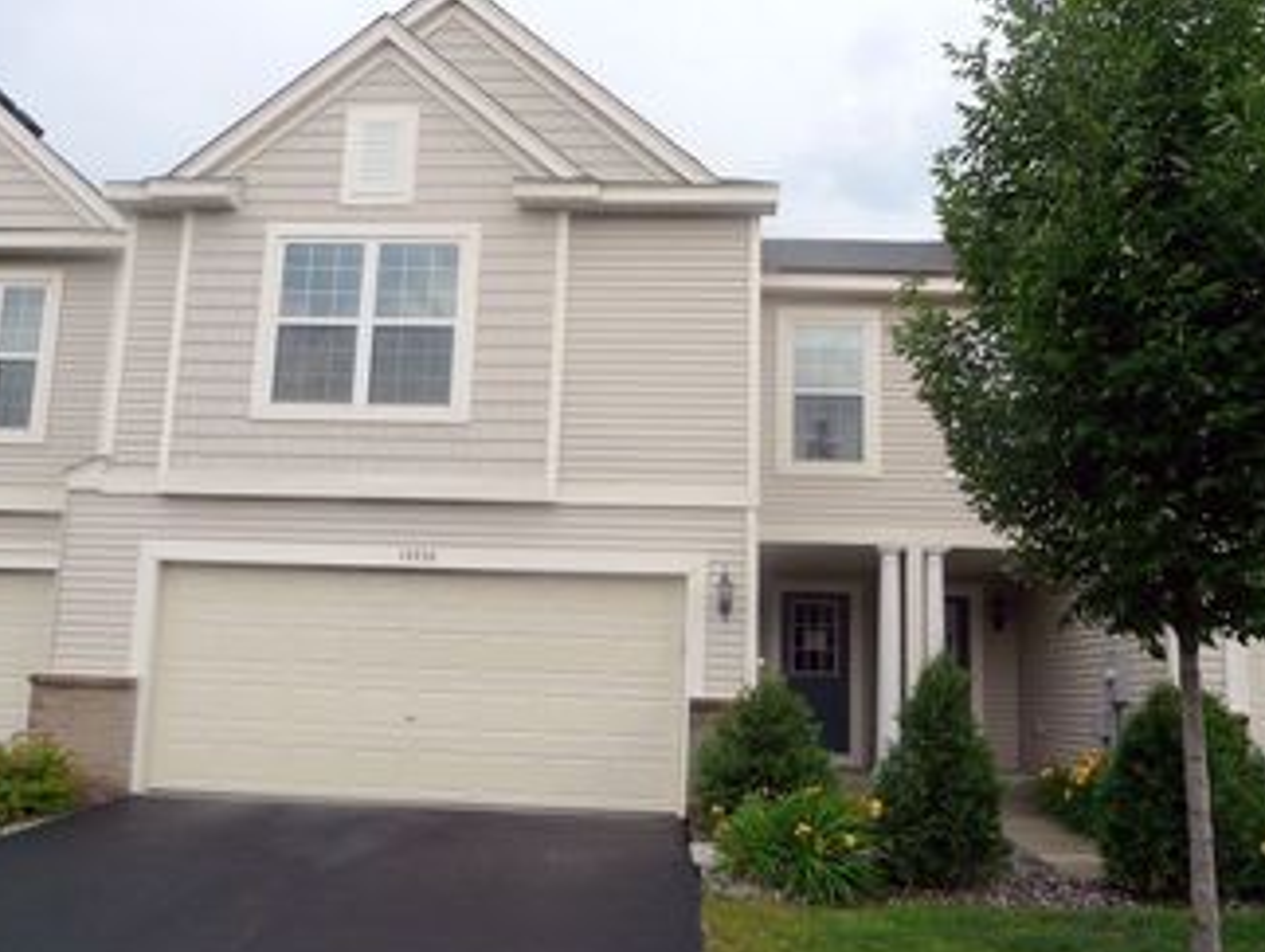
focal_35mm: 30
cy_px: 505
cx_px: 627
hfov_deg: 59.9
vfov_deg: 46.9
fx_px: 1098
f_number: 2.8
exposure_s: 1/500
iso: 100
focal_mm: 4.6
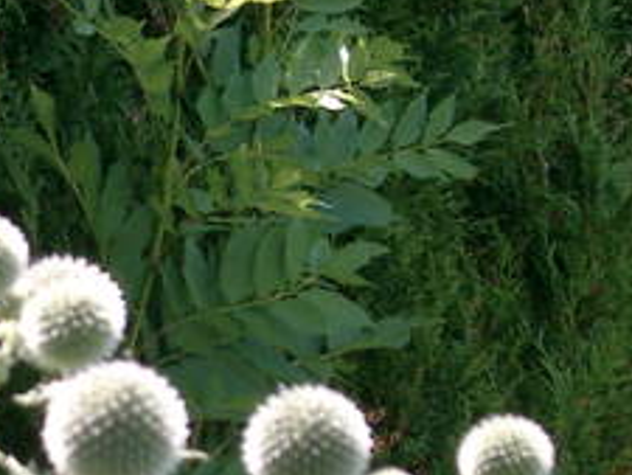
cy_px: 571
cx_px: -84
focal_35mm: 247
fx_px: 4512
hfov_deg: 8.0
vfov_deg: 6.0
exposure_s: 1/320
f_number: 4.2
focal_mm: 17.7
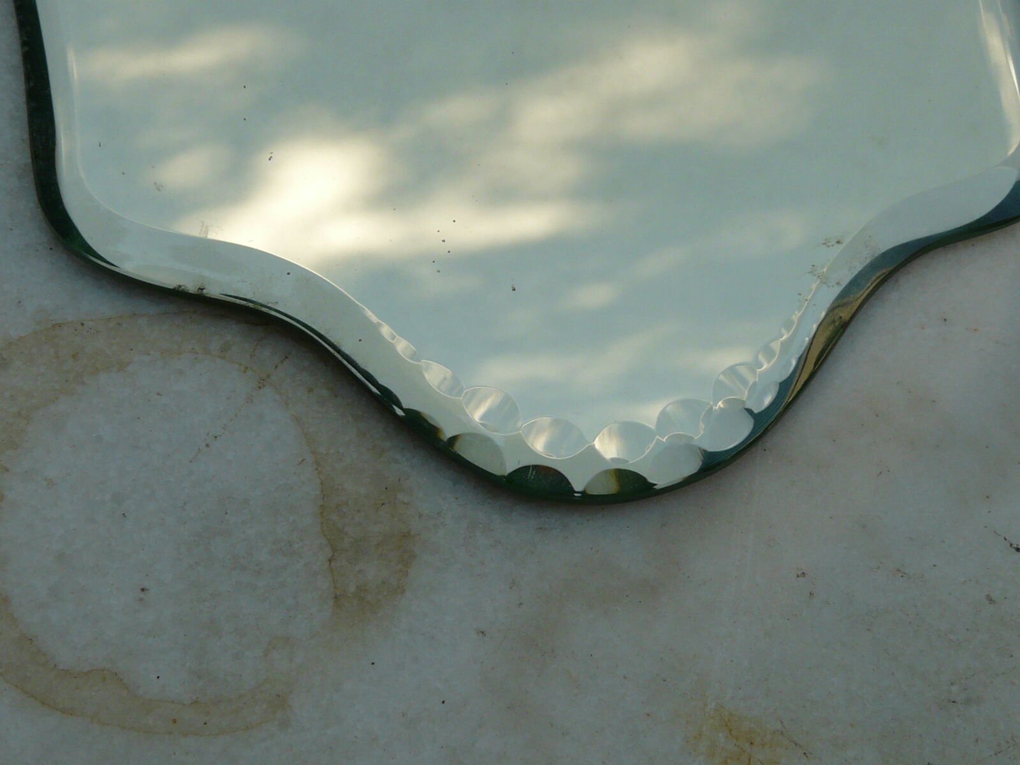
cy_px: 382
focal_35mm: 64
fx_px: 1886
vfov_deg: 22.9
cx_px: 510
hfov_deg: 30.3
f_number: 4.5
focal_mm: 6.5
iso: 100
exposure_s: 1/200
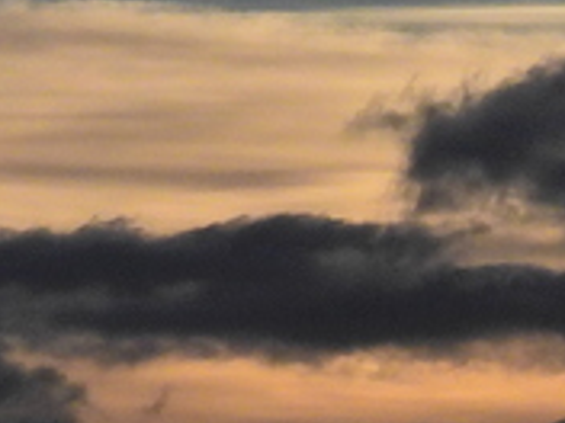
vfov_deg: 2.7
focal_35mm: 545
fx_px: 8895
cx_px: 1136
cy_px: 260
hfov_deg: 3.6
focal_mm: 13.4
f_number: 6.3
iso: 100
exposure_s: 1/1600
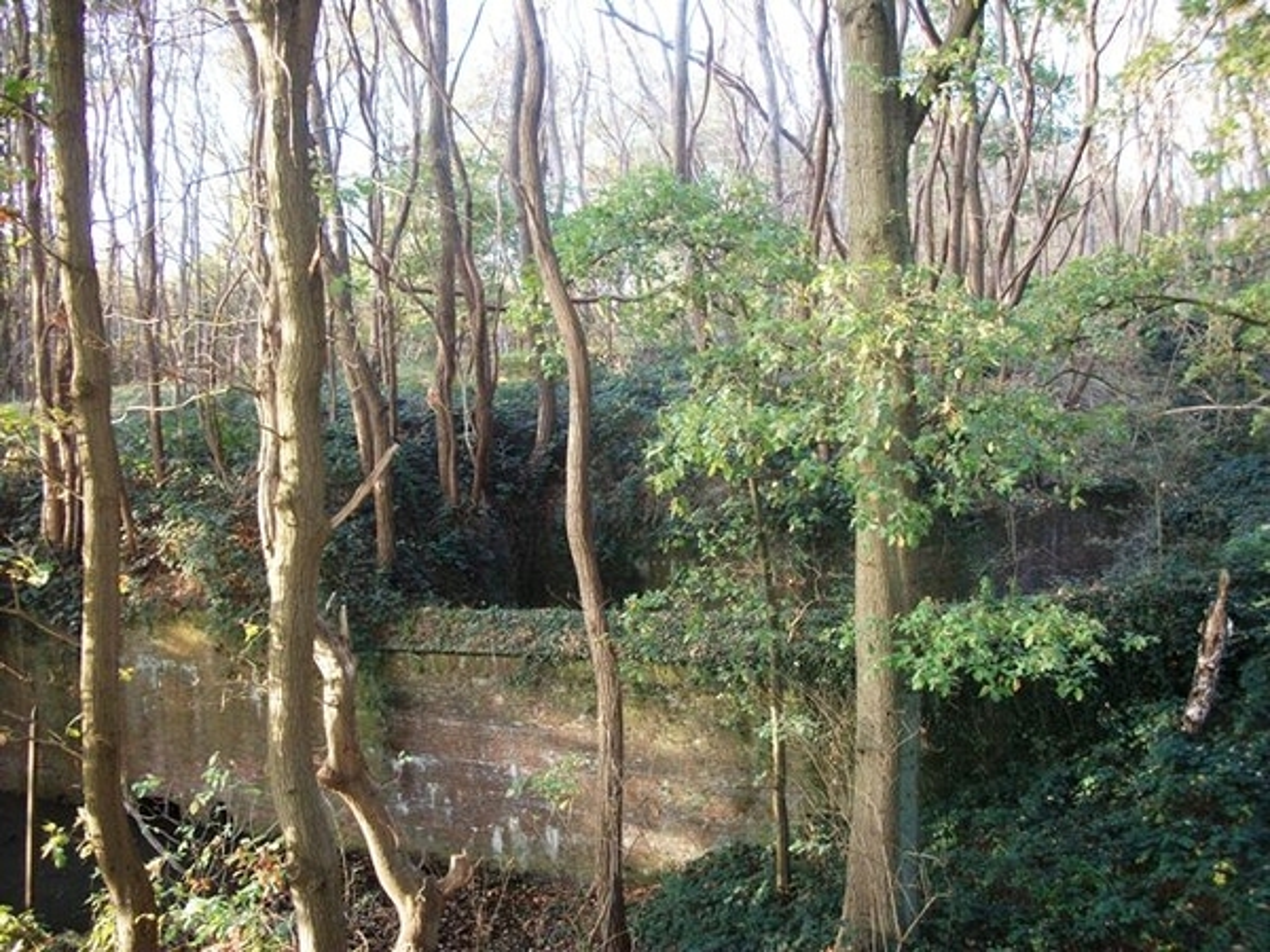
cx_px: 635
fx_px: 1174
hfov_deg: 56.8
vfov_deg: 44.2
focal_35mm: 32
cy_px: 476
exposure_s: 1/60
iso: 187
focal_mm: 5.7
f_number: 2.9
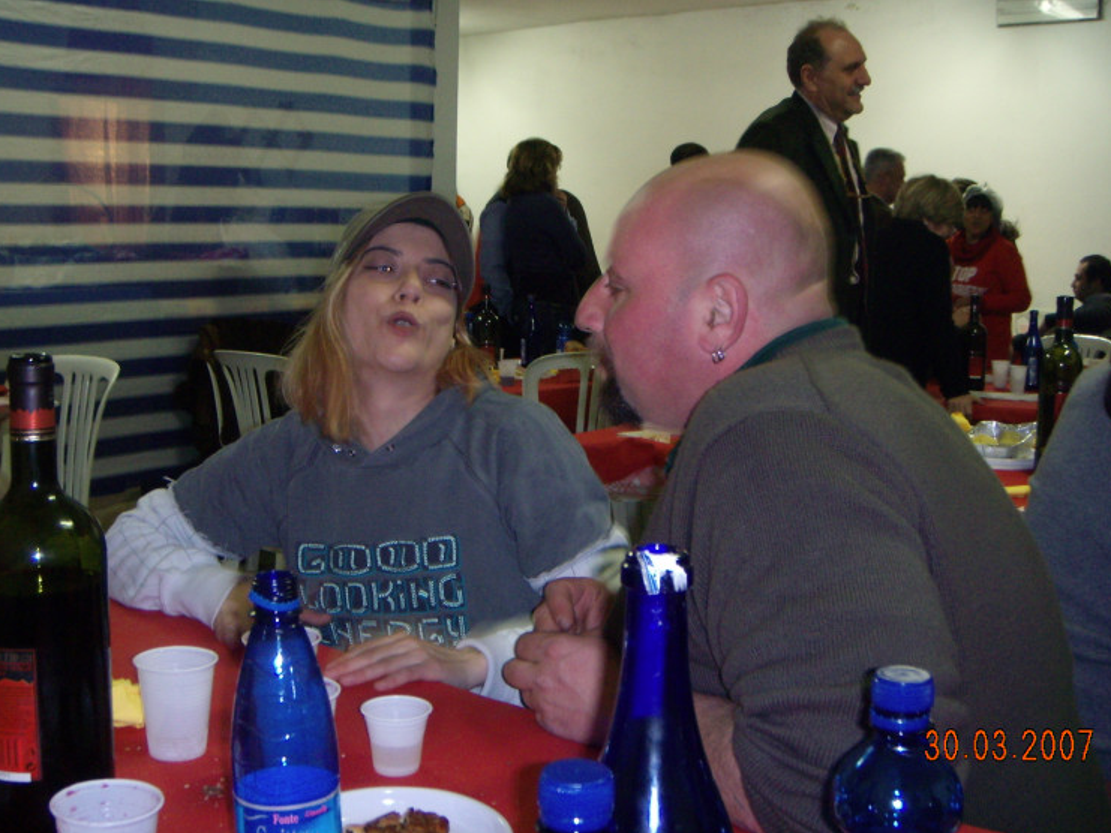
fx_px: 1316
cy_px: 390
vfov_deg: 35.1
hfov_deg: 45.8
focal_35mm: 41
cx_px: 544
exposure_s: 1/16.2
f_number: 3.5
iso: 200
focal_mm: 6.4
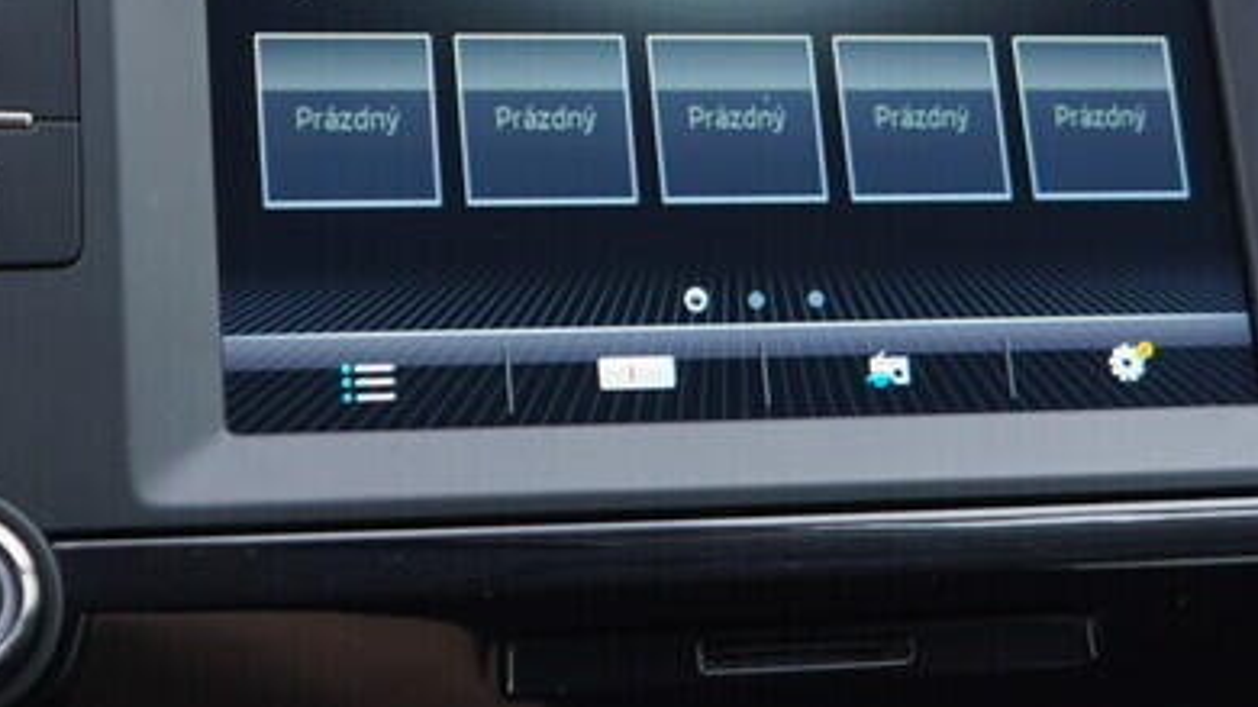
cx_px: 648
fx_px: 3301
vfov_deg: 12.0
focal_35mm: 99
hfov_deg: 21.6
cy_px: -105
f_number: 2.8
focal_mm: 24
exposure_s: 1/40
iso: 125
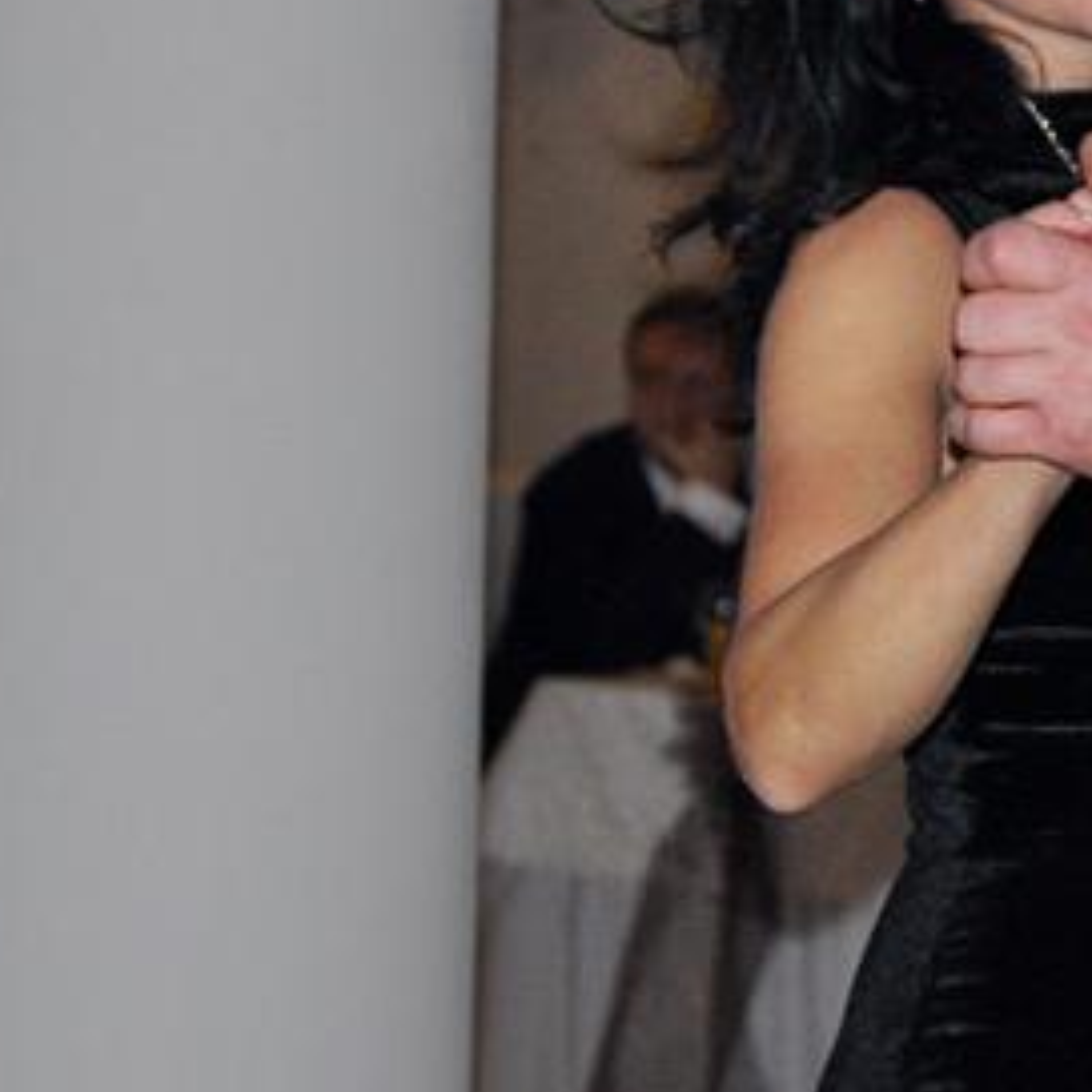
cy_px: 299
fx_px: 7388
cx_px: 1261
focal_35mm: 207
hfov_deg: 8.4
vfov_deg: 8.4
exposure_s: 1/60
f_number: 5
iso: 2000
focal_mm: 52
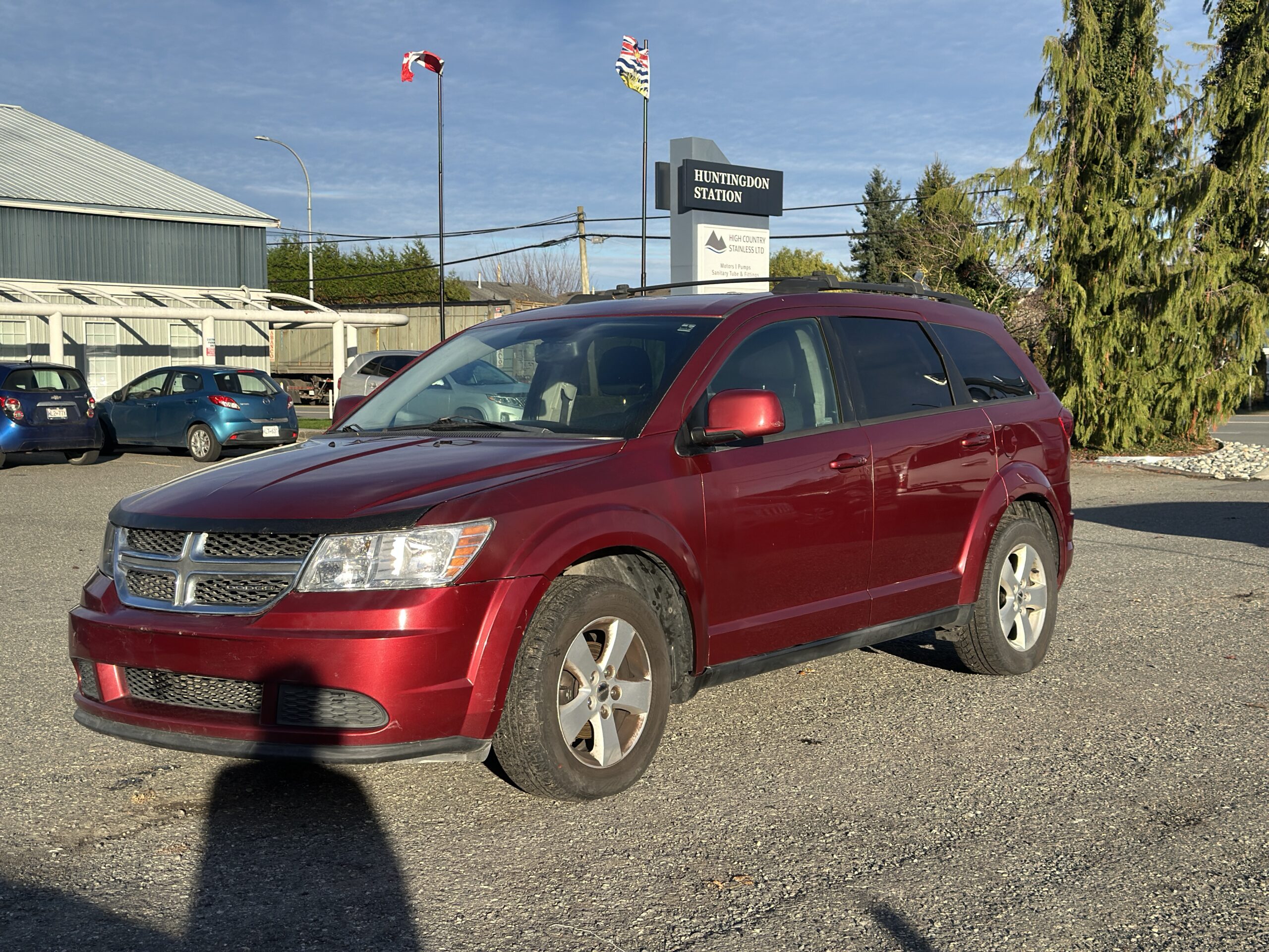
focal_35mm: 48
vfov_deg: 30.3
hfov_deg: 39.7
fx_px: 1760
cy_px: 476
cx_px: 634
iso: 100
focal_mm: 6.86
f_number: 1.78
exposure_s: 1/3731
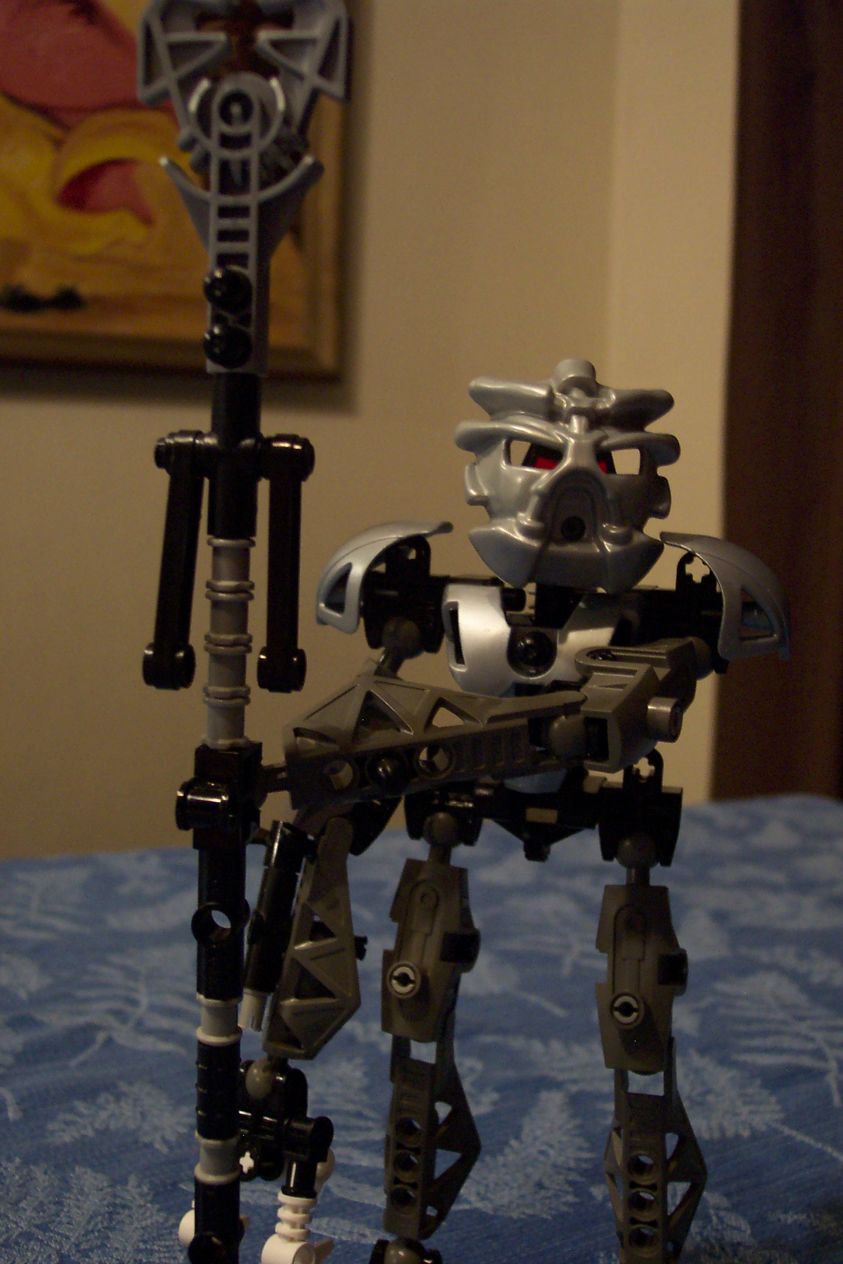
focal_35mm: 38
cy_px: 632
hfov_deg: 35.1
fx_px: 1335
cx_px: 422
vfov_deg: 50.7
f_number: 2.8
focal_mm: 8
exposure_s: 1/8
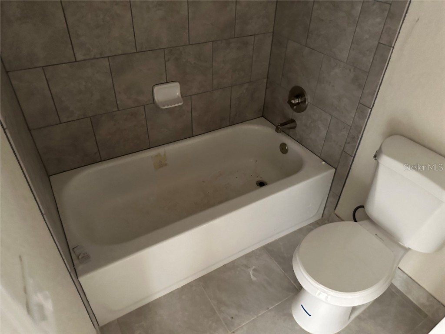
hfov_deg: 71.6
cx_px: 222
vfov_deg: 56.8
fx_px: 309
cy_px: 167
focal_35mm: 24
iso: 1000
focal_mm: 6.86
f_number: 1.78
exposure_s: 1/40
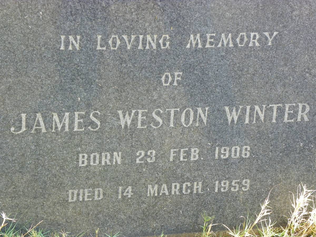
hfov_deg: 19.1
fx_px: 940
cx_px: 158
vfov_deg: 14.4
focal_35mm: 103
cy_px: 118
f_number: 4
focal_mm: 18.3
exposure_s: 1/50
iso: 80
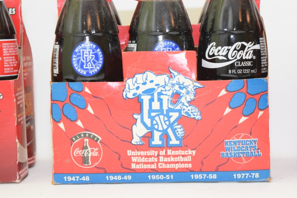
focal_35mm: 100
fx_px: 822
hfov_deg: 20.5
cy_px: 82
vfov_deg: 13.7
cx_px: 148
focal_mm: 55
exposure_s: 1/60
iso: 3200
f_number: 5.6
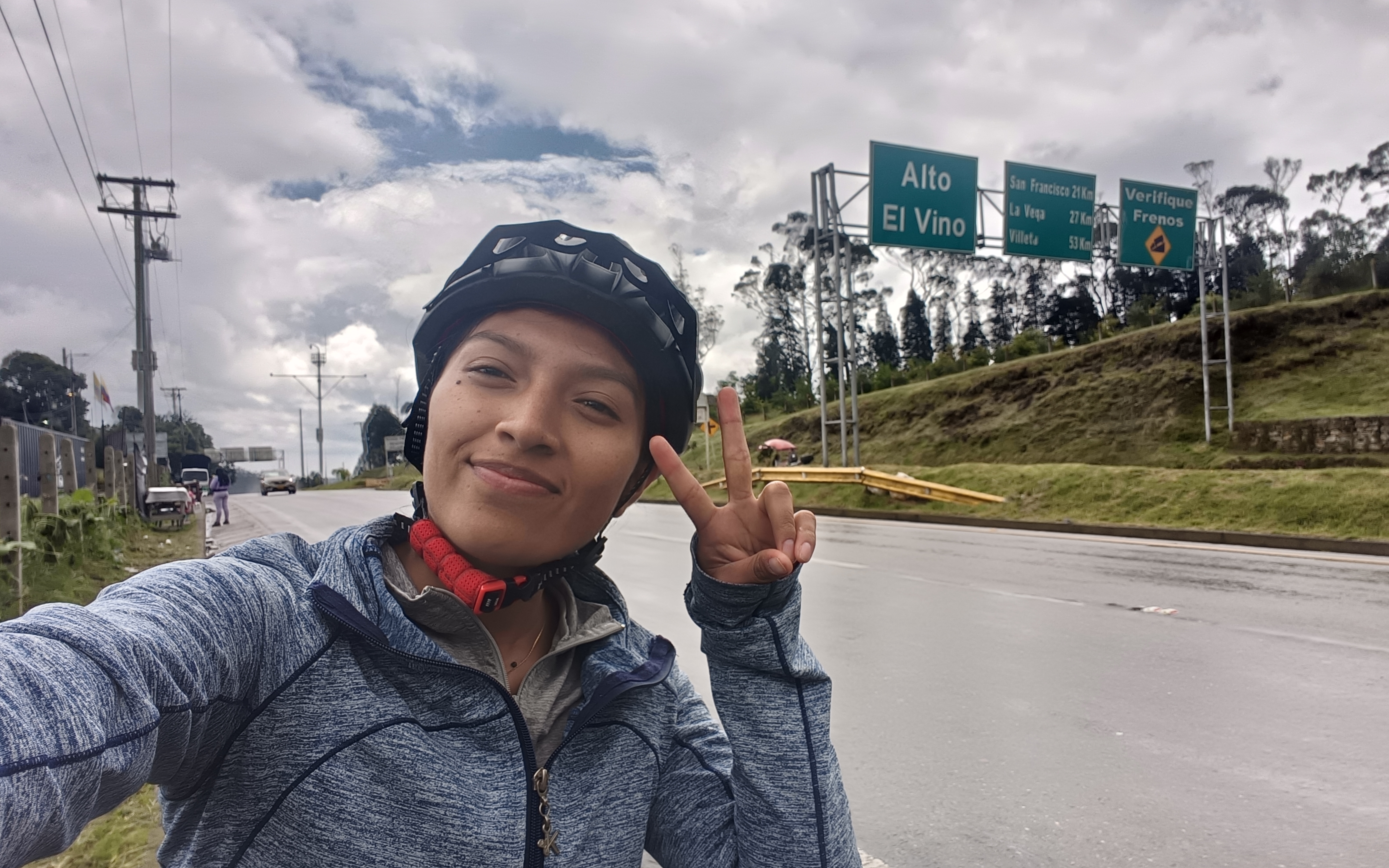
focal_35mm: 23
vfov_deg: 53.0
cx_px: 699
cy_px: 440
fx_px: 871
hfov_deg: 77.2
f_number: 2.4
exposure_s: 1/334
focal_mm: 3.23
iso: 50
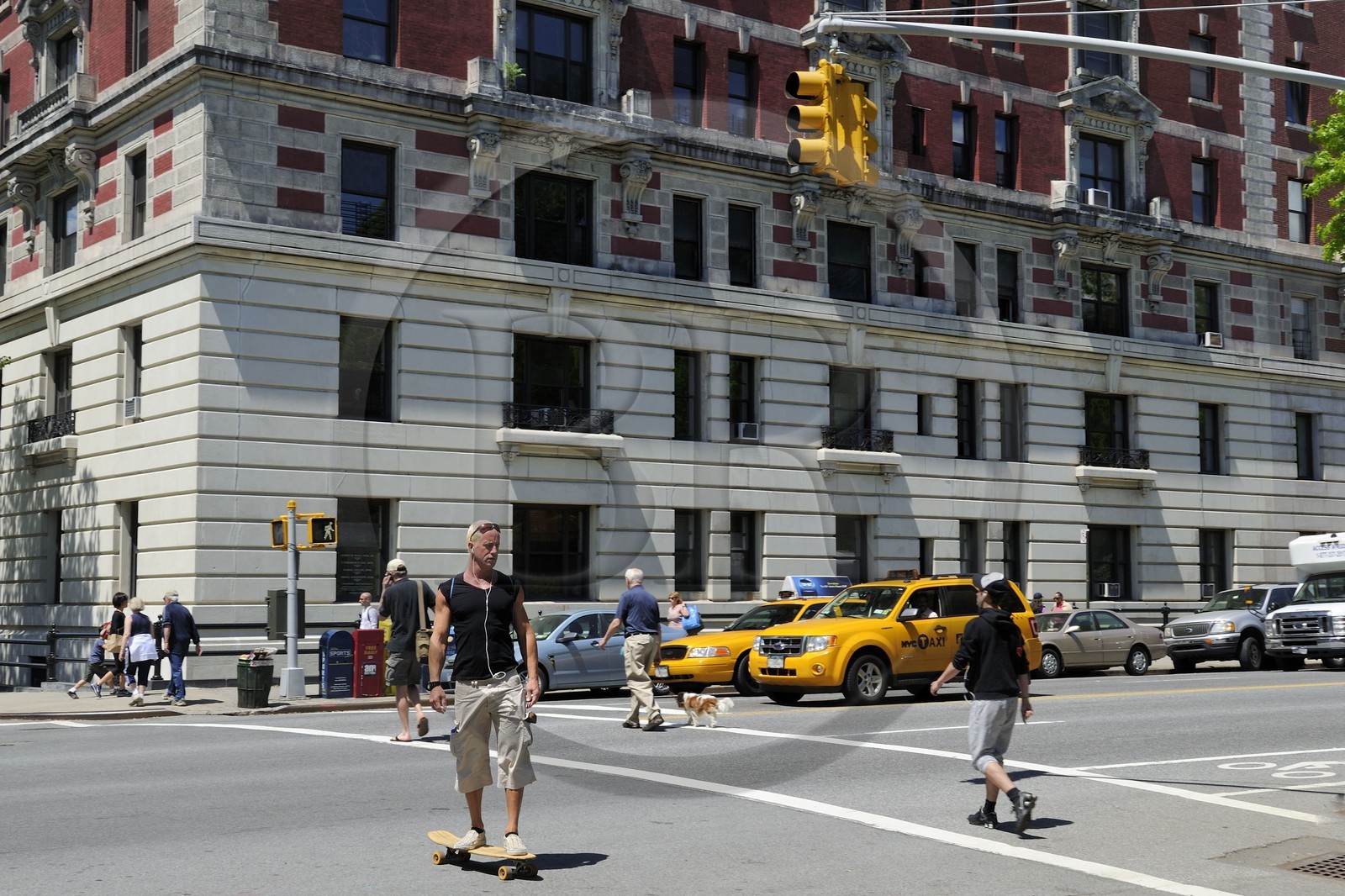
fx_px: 1494
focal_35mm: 40
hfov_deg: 48.5
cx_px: 672
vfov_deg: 33.4
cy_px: 448
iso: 200
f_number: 11
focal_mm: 40
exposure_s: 1/250
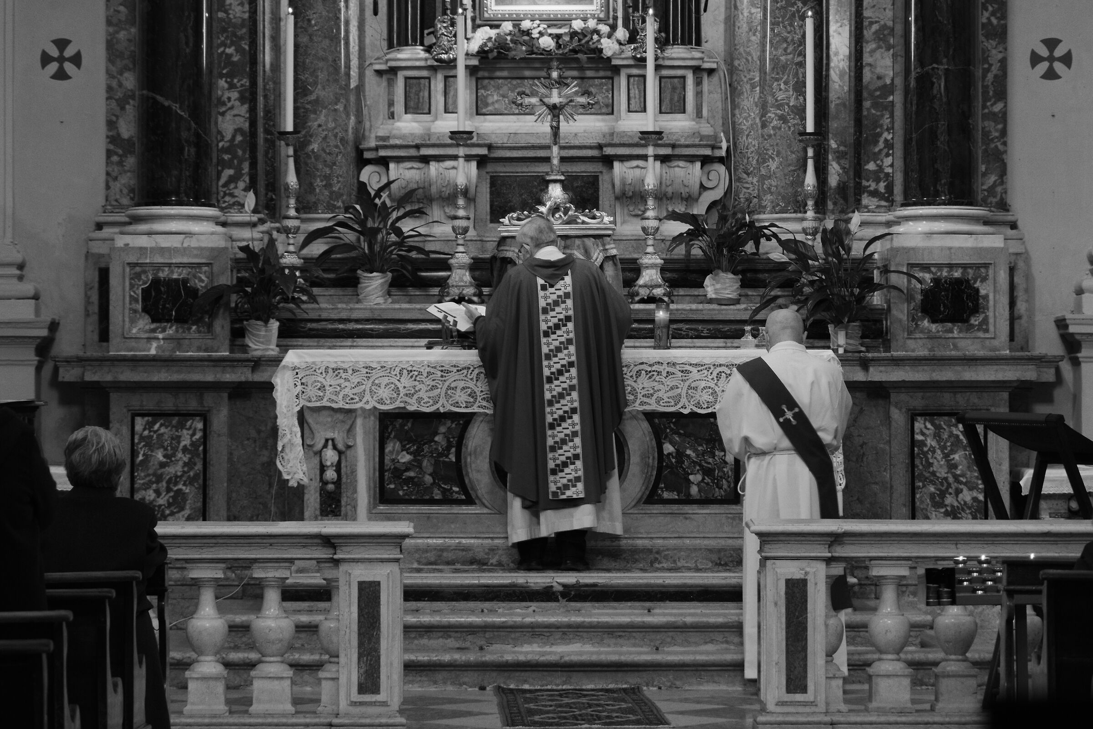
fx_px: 3643
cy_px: 364
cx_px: 546
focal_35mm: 120
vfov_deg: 11.4
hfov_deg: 17.1
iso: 3200
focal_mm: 80
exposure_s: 1/56
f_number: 4
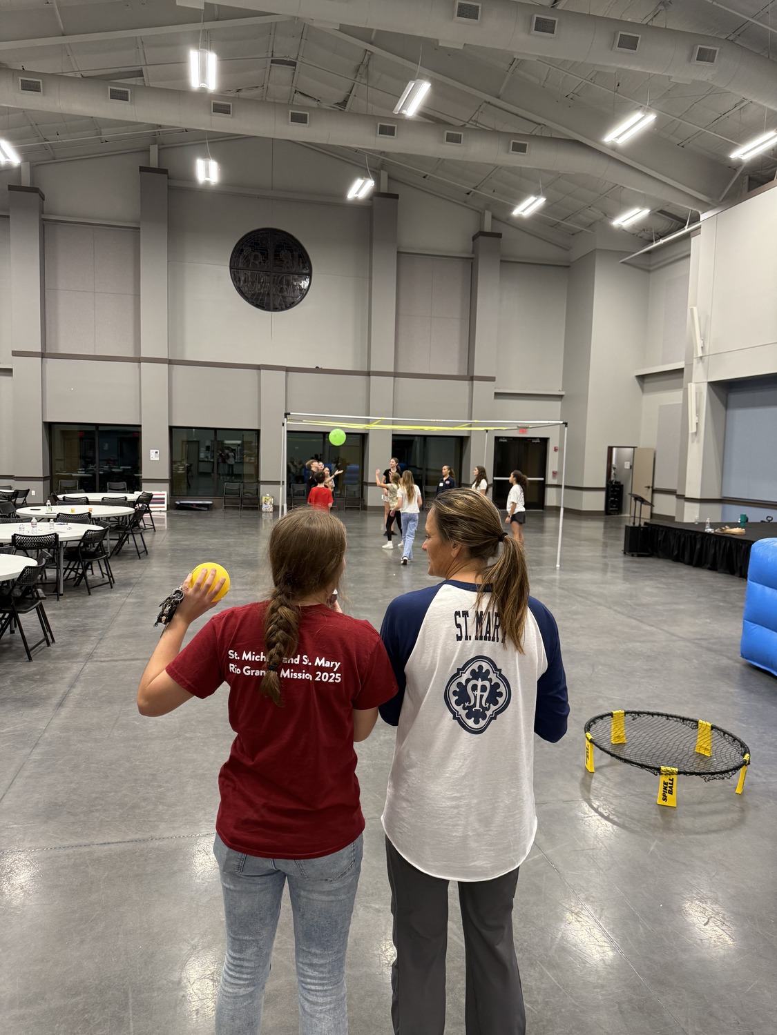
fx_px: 718
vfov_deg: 71.6
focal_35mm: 24
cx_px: 388
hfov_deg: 56.8
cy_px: 518
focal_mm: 6.76
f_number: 1.78
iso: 200
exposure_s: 1/90
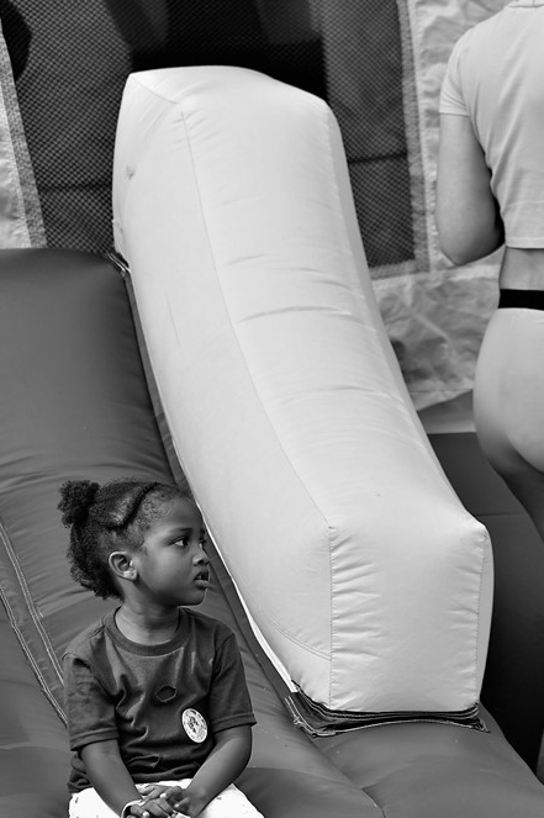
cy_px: 438
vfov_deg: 6.7
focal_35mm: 309
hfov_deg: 4.4
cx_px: 406
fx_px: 7014
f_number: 4
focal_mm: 200
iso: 100
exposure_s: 1/160
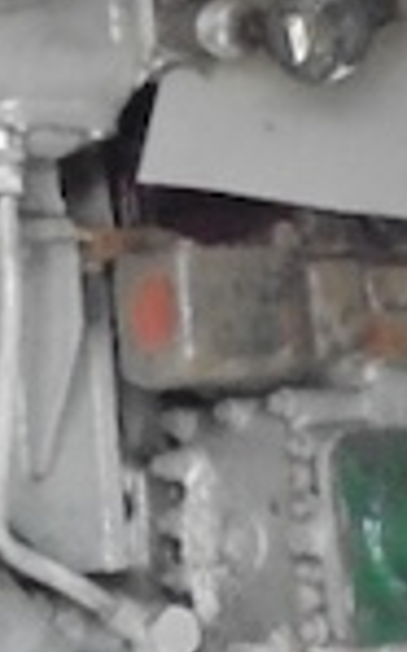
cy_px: 446
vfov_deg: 17.6
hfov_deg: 11.1
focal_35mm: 118
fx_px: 2096
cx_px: 210
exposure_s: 1/60
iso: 1600
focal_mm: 4.6
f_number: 3.5
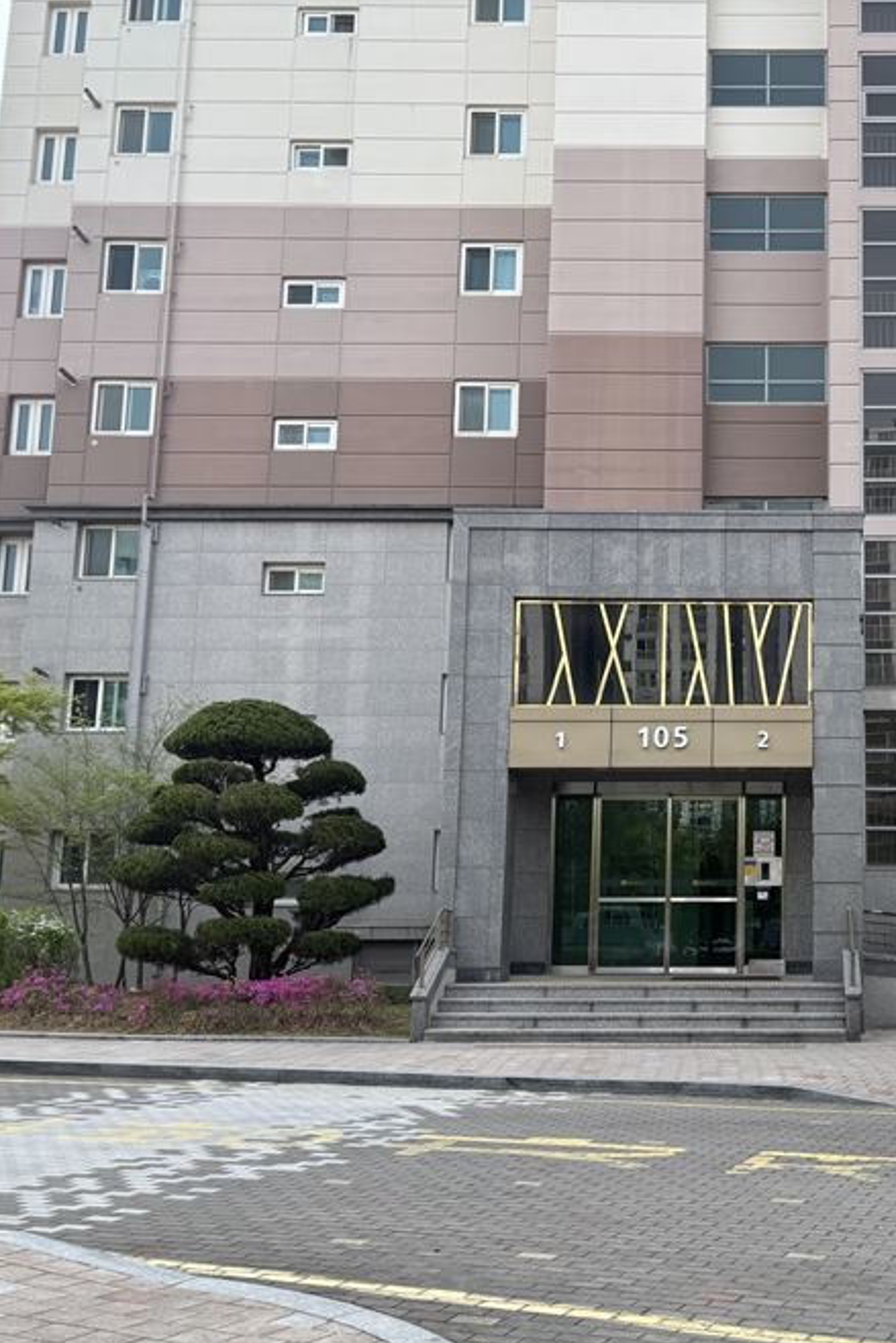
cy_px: 687
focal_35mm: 37
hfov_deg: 34.0
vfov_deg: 51.9
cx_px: 804
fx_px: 1380
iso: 50
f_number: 1.6
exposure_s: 1/872
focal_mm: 5.96
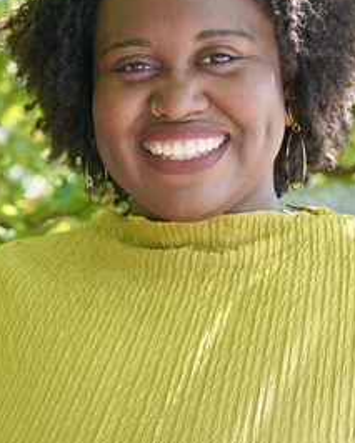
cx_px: 161
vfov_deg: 18.4
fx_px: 1365
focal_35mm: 104
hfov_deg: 14.8
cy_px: 258
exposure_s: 1/160
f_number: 5
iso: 500
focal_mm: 59
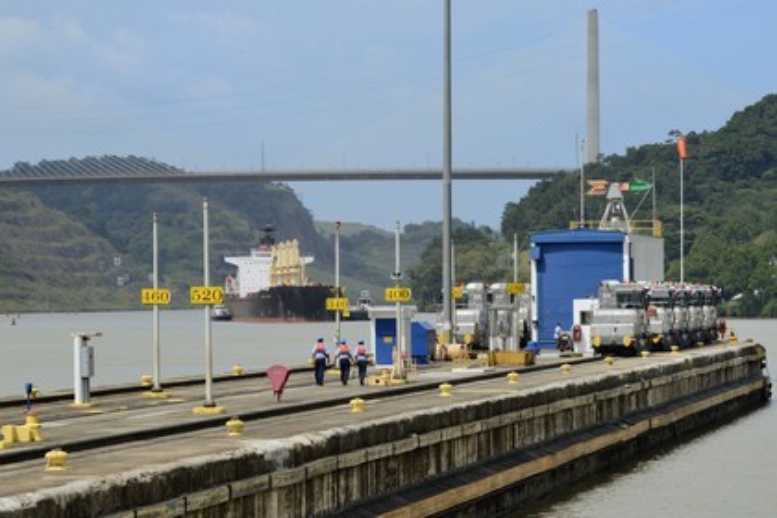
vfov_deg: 9.5
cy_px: 259
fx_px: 3129
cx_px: 388
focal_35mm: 145
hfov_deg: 14.2
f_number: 11
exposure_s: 1/320
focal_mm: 145
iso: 200
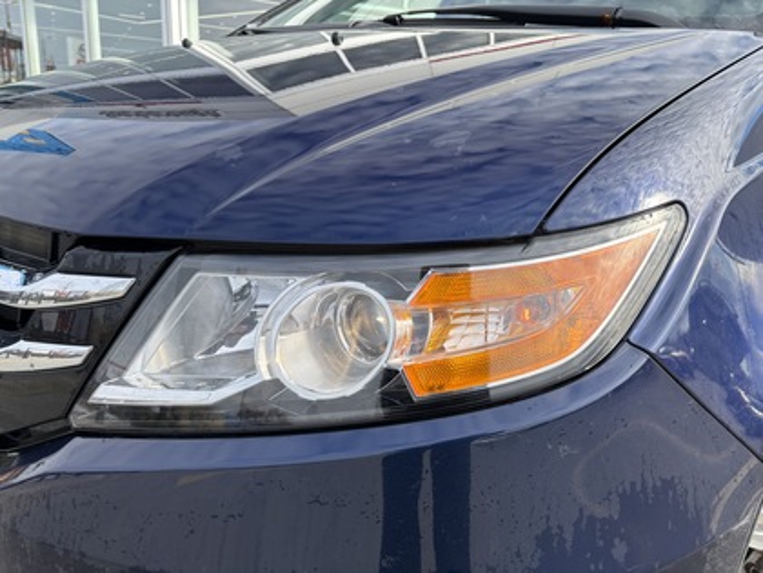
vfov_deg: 53.1
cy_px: 286
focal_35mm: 26
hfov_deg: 67.3
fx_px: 573
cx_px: 382
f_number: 1.6
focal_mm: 5.96
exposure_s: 1/1058
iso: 50
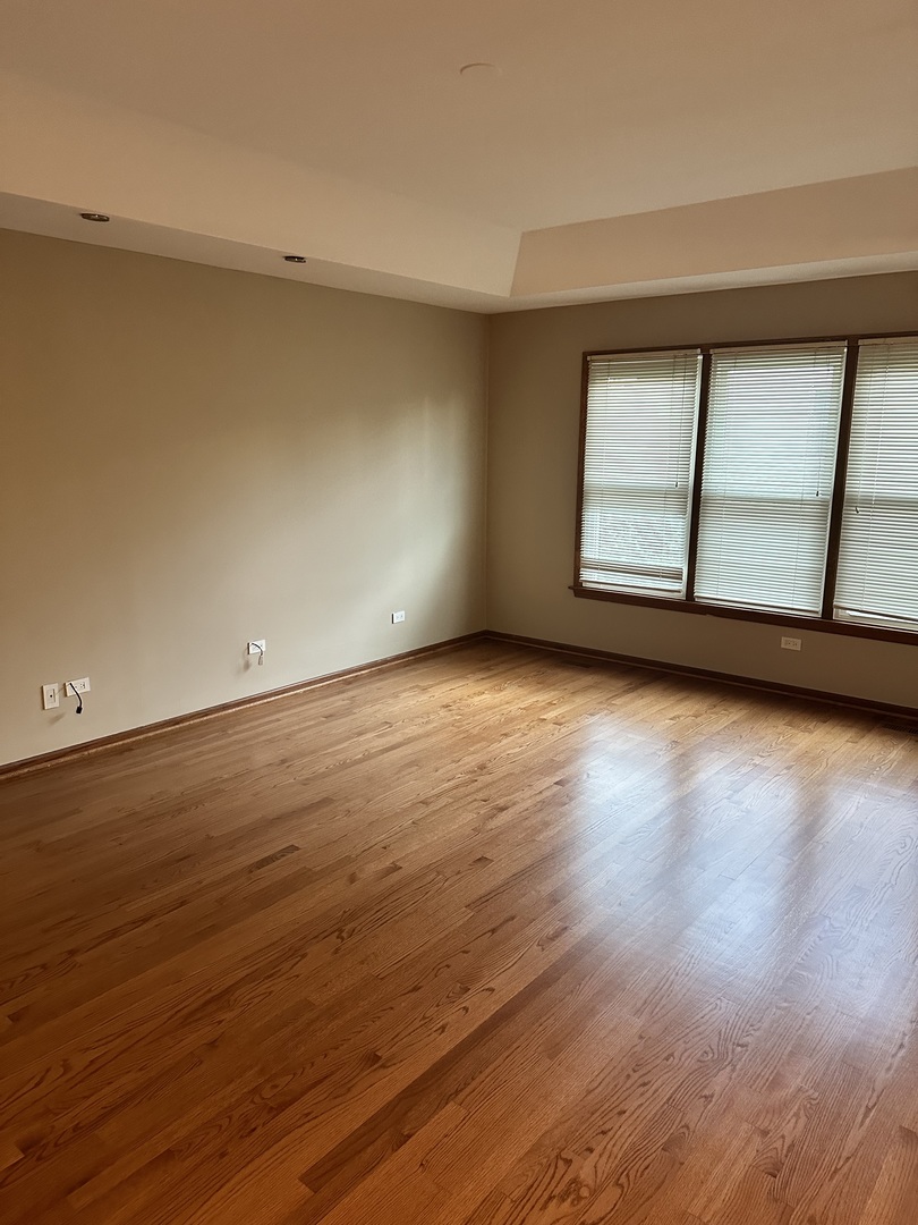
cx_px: 459
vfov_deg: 71.6
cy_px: 612
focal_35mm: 24
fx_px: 849
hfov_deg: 56.8
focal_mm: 6.86
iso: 500
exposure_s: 1/60
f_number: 1.78
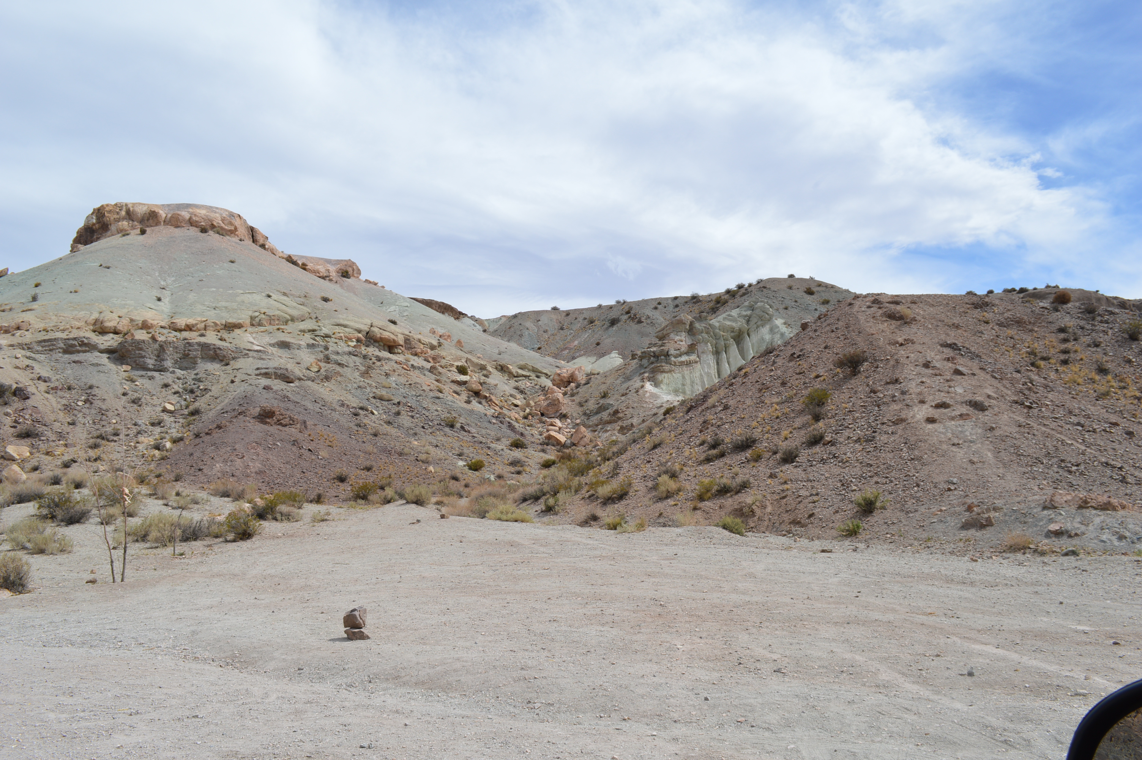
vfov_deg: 47.8
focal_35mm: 27
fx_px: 856
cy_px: 380
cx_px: 571
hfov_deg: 67.4
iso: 100
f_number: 9
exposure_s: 1/320
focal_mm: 18
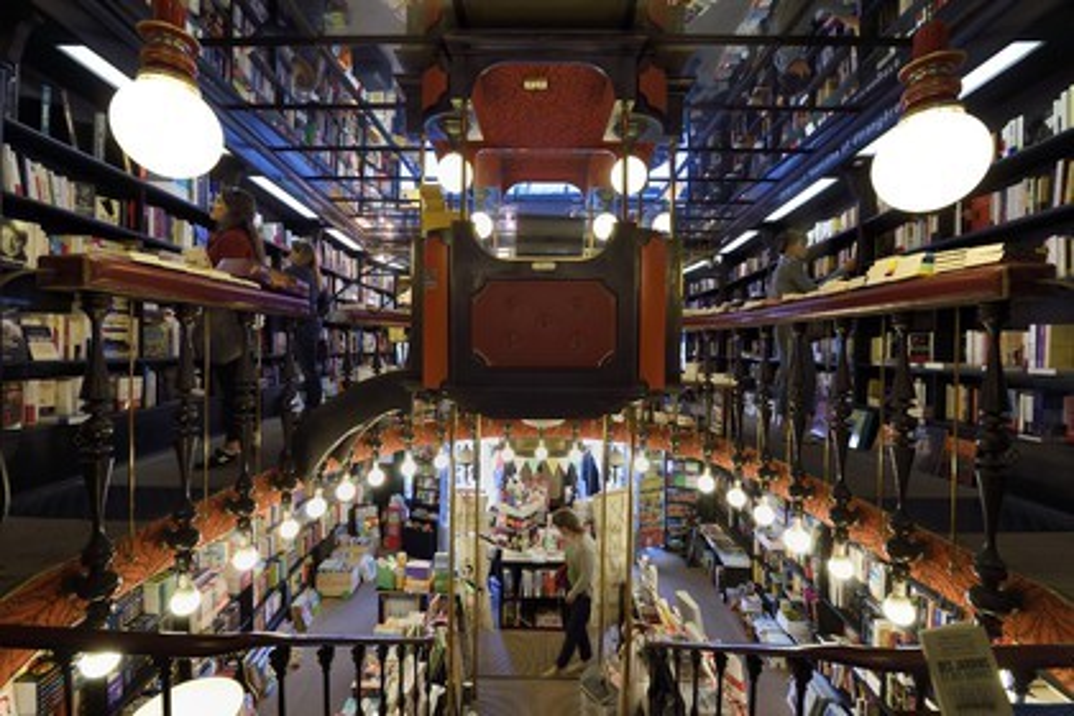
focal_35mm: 14
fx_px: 418
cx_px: 537
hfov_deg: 104.3
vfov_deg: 81.2
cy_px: 358
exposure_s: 1/20
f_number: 8
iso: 800
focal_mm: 14
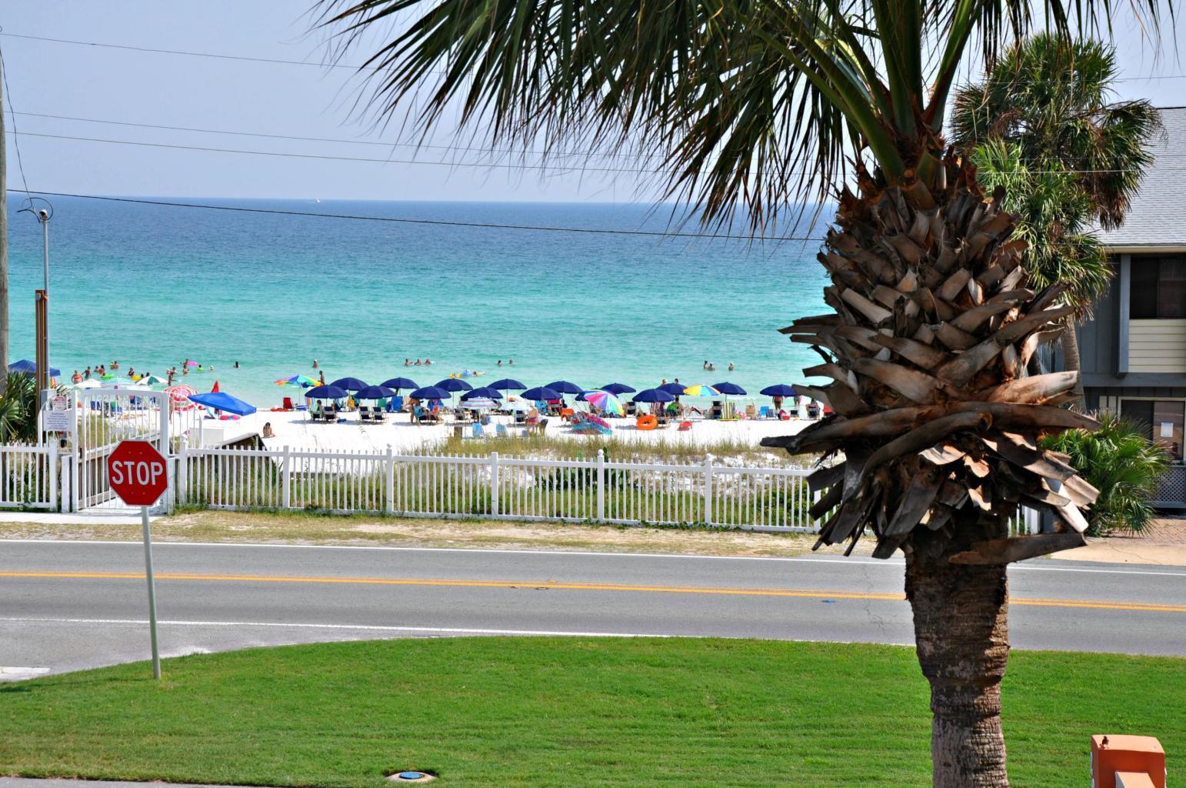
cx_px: 593
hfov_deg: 28.1
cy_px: 394
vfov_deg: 18.9
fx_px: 2369
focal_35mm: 72
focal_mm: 48
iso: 200
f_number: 10
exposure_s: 1/400
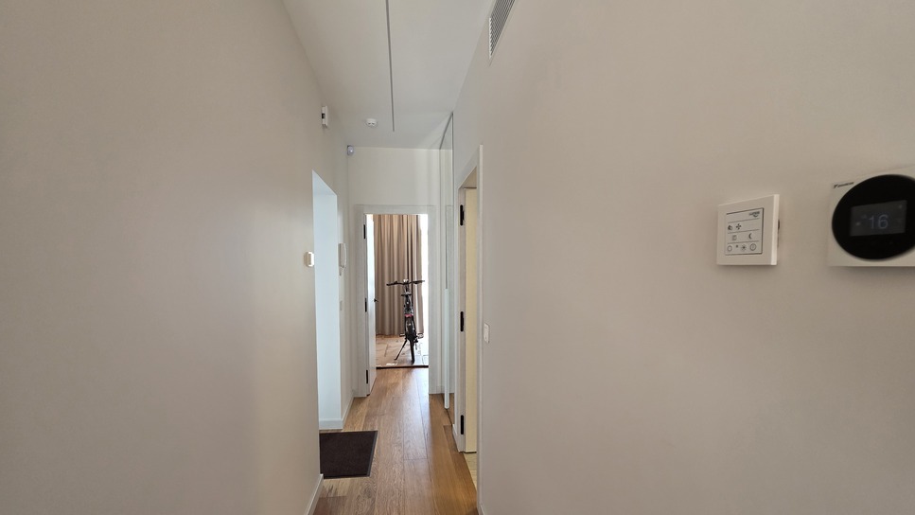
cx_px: 447
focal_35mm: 15
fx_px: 364
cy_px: 288
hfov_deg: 103.0
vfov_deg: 70.3
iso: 200
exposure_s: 1/100
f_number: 1.9
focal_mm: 2.2
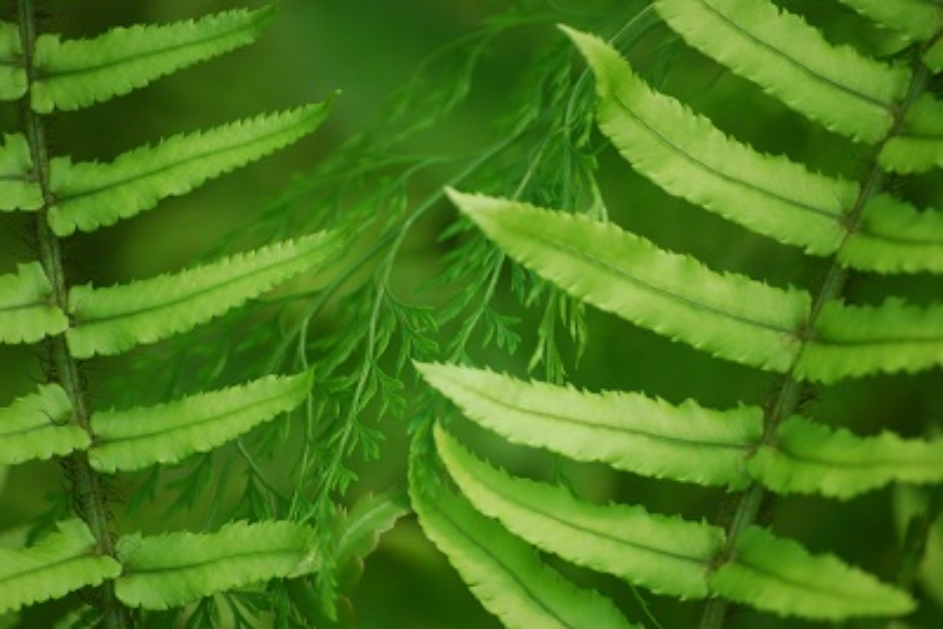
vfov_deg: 4.6
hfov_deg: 6.9
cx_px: 472
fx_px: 7861
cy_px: 314
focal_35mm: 300
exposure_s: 1/125
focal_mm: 200
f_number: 5.6
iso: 200
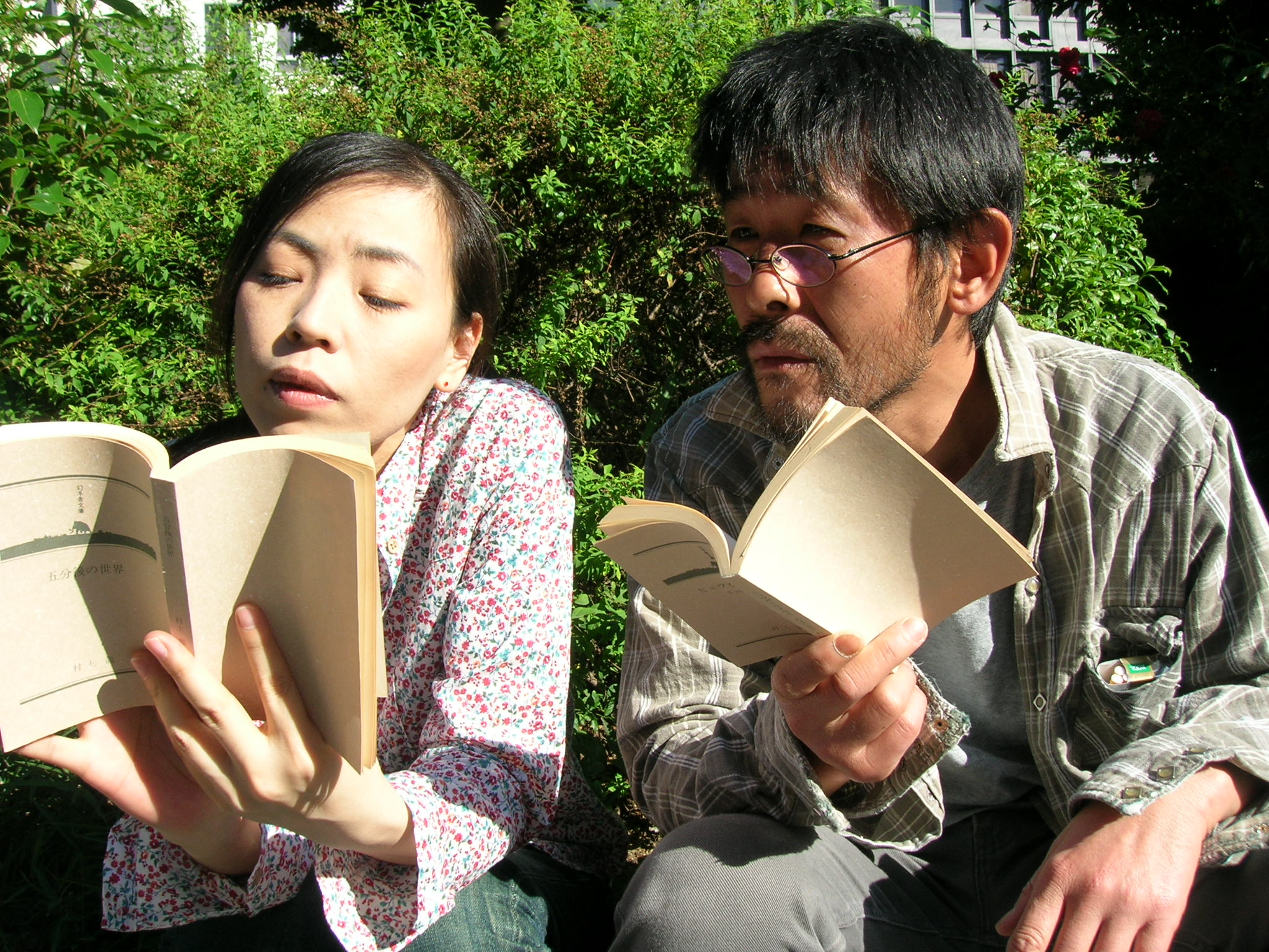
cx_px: 634
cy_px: 476
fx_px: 1283
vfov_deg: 40.7
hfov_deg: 52.6
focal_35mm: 35
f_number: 4.9
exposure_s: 1/182
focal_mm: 5.8
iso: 50
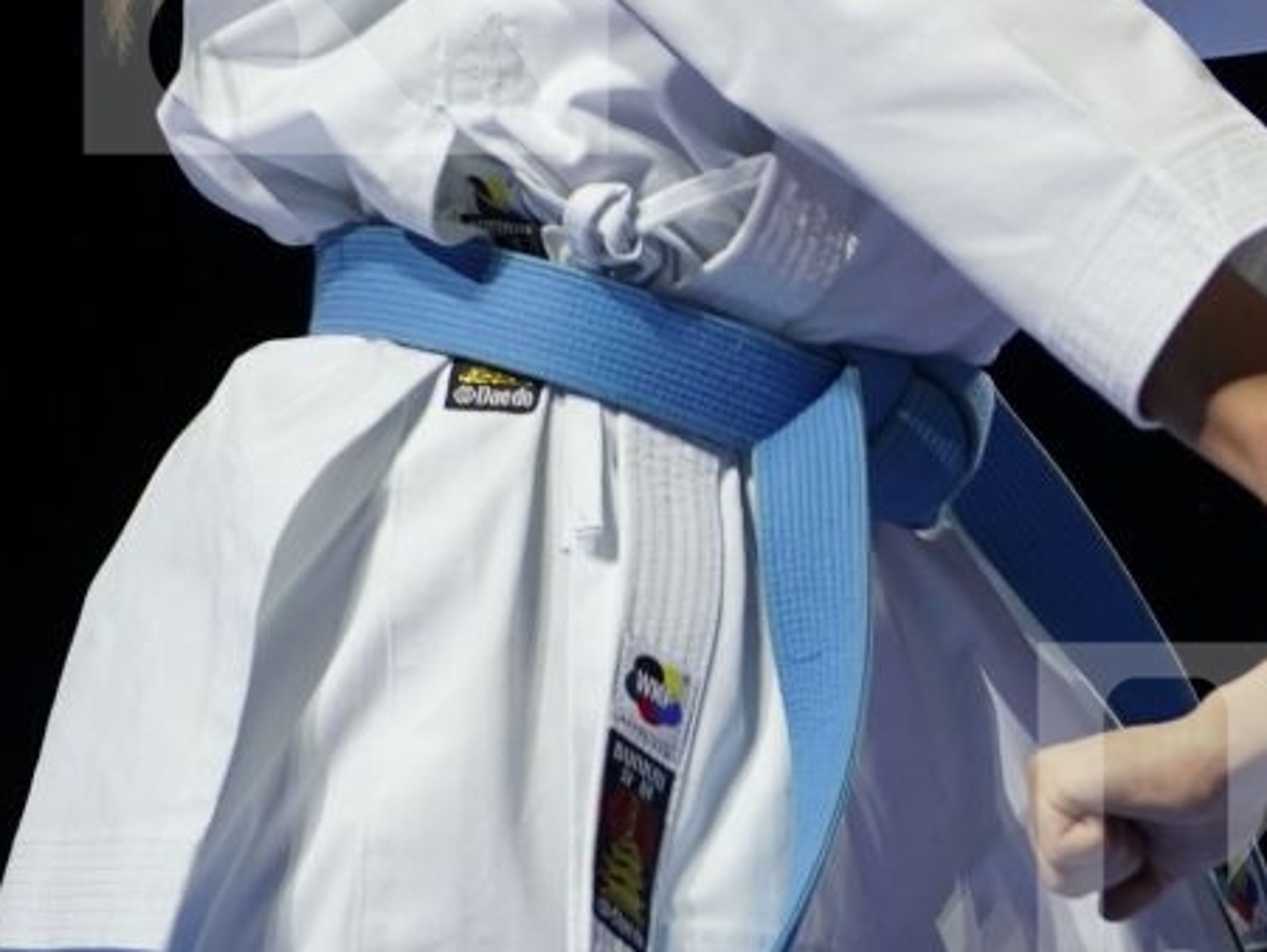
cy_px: -101
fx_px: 19153
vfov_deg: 2.8
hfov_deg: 3.8
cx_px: 1301
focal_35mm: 523
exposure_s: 1/500
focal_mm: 136
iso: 400
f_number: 2.8
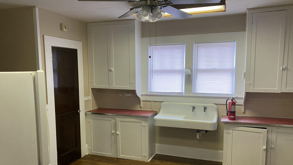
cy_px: 93
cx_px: 148
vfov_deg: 40.1
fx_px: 225
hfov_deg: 66.1
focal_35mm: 29
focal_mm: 4.25
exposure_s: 1/60
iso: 200
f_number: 1.8
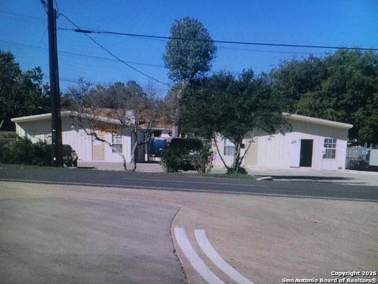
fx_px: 317
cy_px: 142
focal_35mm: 29
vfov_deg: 48.2
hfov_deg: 61.7
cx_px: 189
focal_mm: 4.15
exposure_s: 1/30
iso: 40
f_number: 2.2
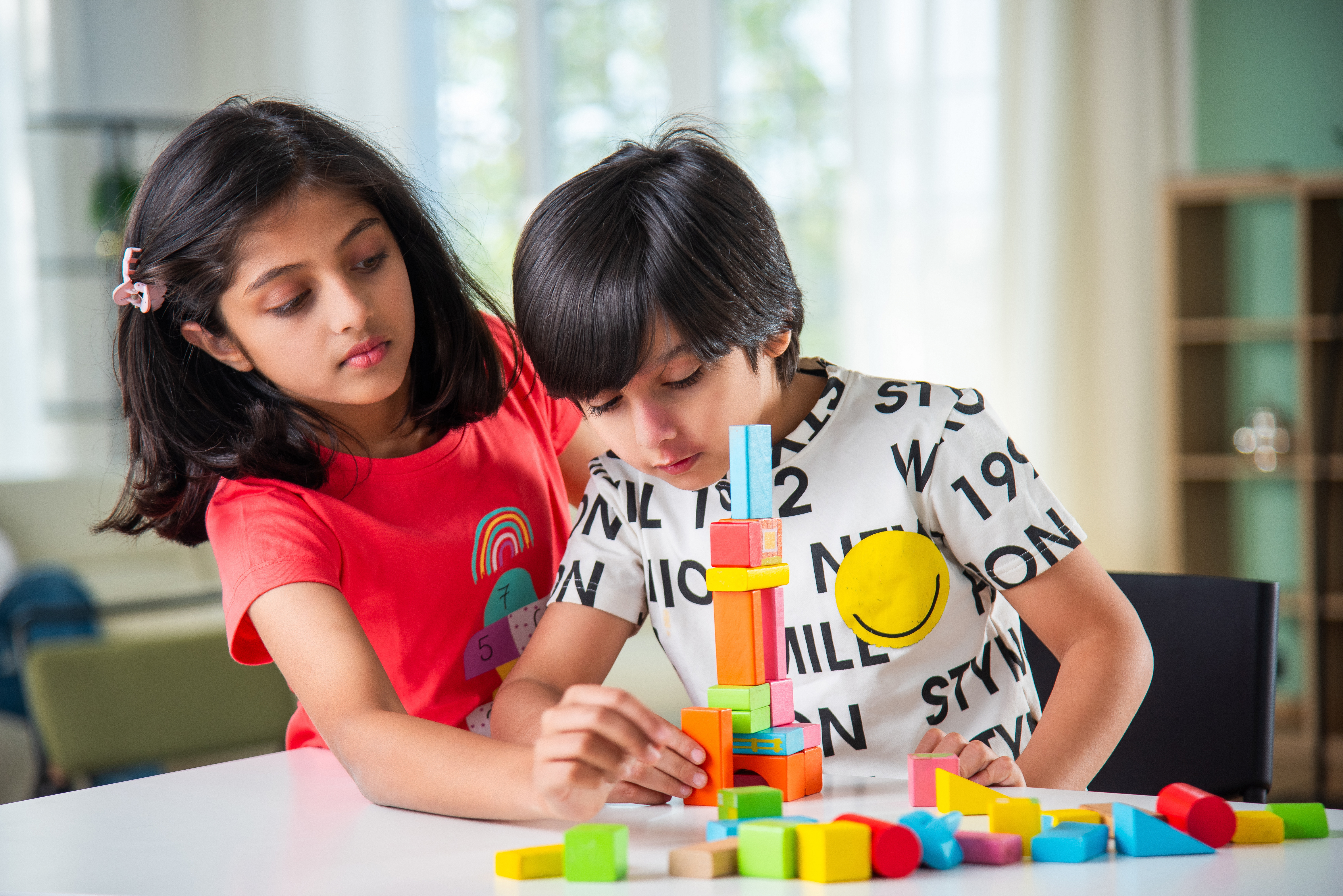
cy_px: 448
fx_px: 4179
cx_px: 672
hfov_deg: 18.3
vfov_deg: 12.2
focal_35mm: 112
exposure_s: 1/125
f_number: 4.5
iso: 250
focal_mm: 112
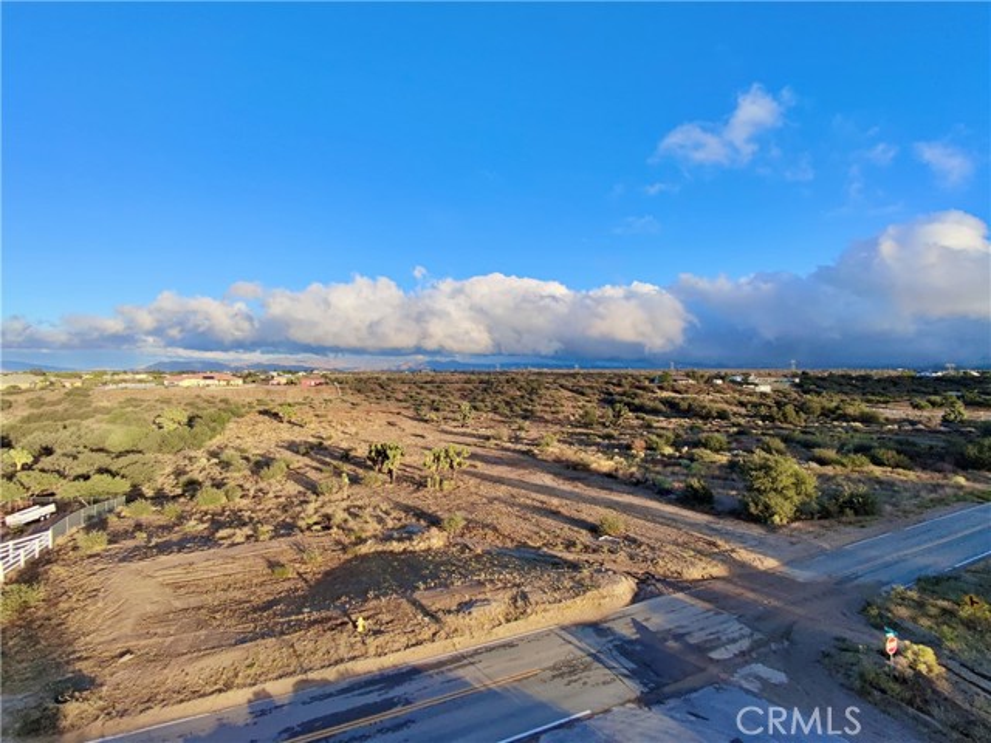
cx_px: 496
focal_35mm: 16
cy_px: 372
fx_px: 458
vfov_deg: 78.1
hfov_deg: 94.5
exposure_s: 1/876
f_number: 2.55
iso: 100
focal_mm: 16
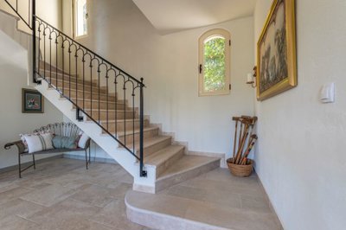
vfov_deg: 73.6
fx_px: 154
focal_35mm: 16
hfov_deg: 96.8
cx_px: 173
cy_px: 115
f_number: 5
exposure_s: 1/10
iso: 100
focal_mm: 16
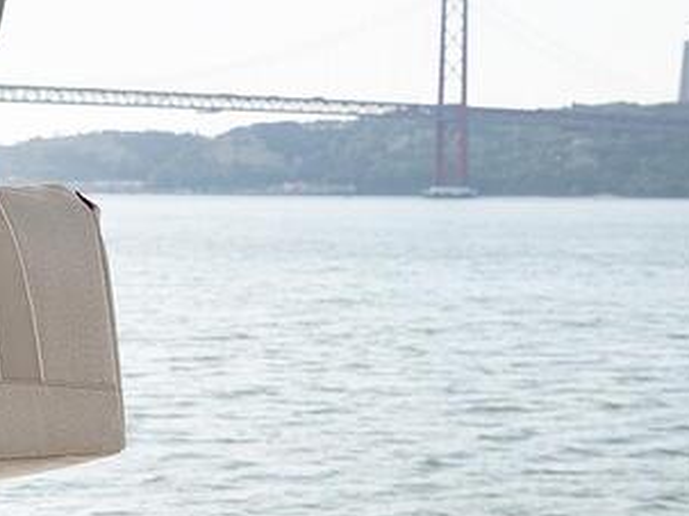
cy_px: 289
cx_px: -204
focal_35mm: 99
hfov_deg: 18.5
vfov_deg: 14.9
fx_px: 1970
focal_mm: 36
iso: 400
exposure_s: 1/800
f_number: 6.3
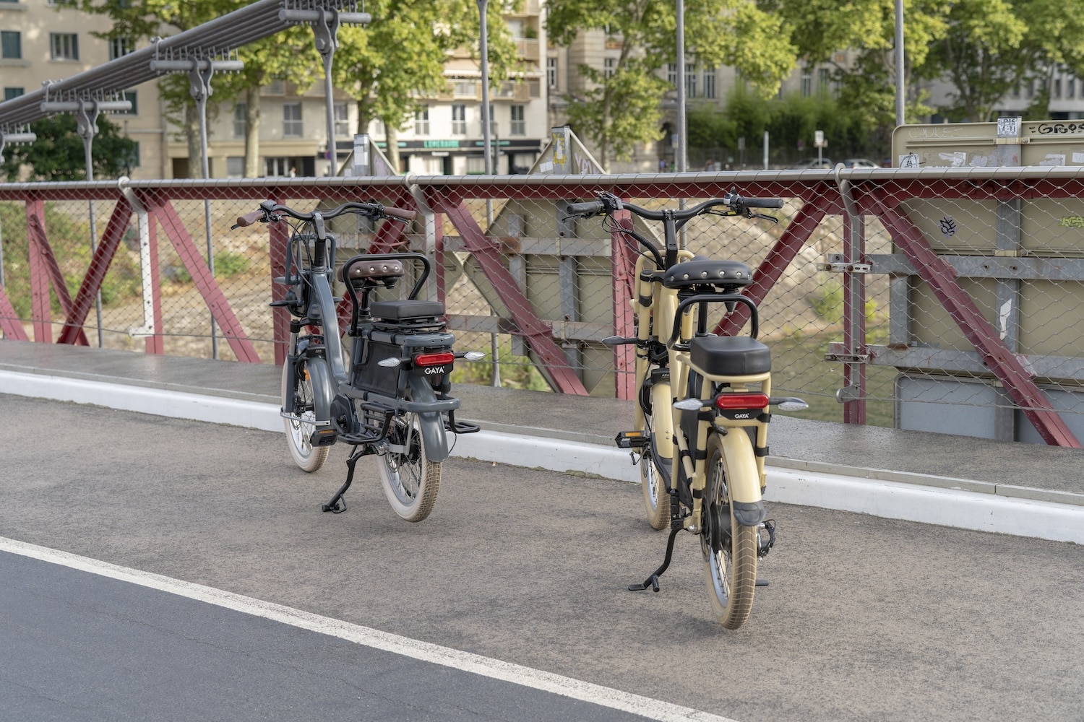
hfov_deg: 39.6
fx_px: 1505
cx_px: 542
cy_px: 361
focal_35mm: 50
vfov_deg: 27.0
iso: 100
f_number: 4.5
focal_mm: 50
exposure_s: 1/200
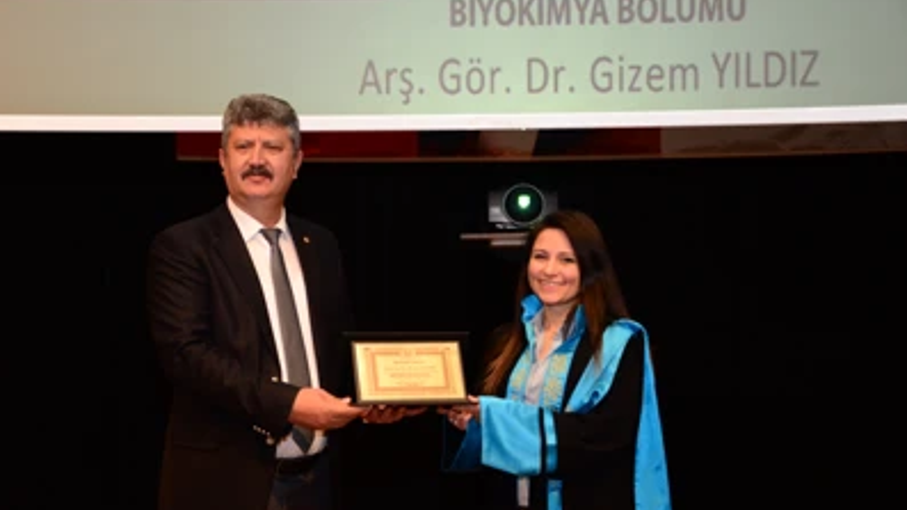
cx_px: 439
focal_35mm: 65
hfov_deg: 32.4
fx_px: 1563
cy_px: 292
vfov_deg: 18.5
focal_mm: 56
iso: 1600
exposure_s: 1/200
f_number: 4.5
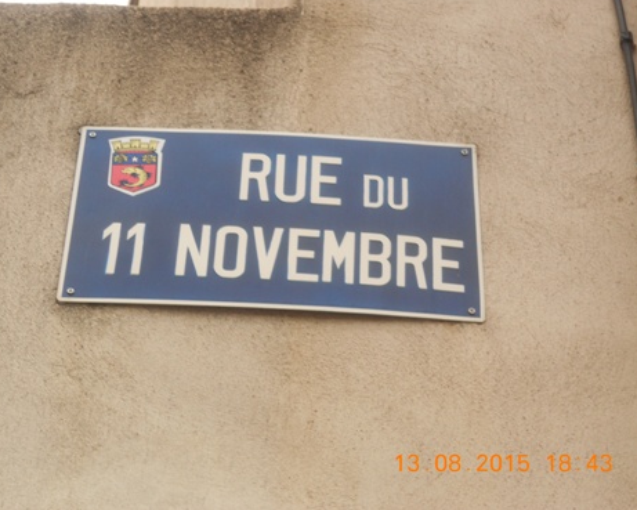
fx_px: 1716
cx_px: 294
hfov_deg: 21.0
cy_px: 255
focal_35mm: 91
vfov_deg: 16.9
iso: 100
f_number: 6.3
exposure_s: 1/60
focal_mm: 15.4
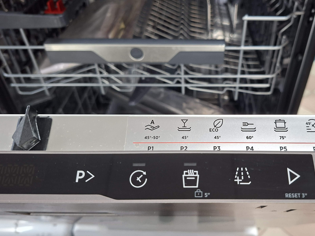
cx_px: 197
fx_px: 264
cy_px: 119
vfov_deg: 48.2
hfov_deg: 60.8
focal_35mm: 29
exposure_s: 1/40
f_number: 1.8
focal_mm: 5.54
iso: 250
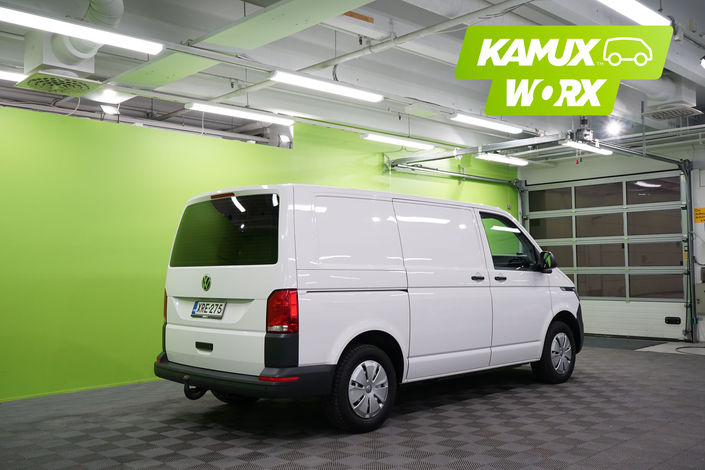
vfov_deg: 38.9
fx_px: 666
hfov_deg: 55.8
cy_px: 235
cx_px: 352
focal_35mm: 34
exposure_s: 1/25
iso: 500
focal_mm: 34
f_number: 9
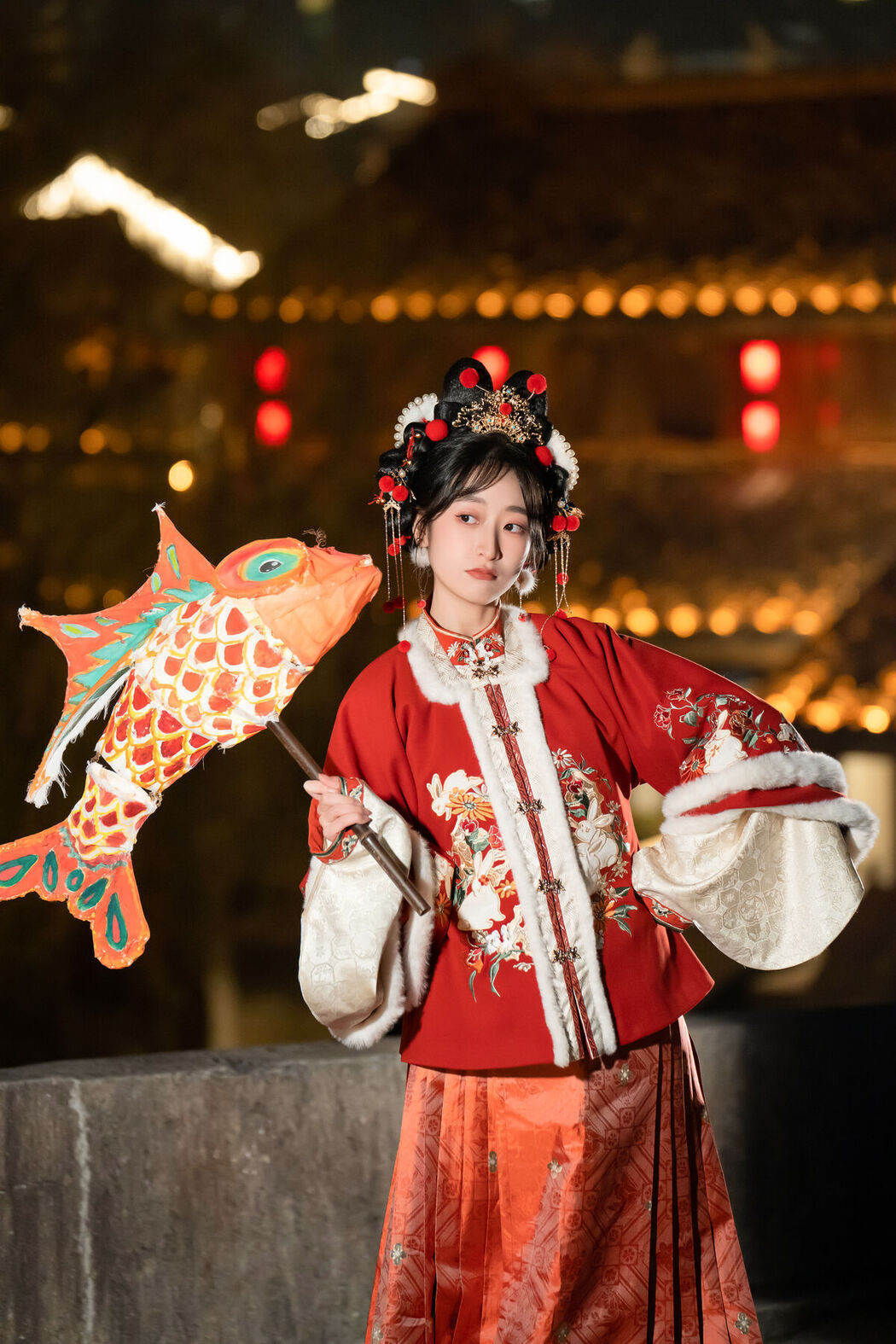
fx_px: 4181
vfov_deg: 18.3
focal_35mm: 112
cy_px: 672
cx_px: 448
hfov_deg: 12.2
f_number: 3.2
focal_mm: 112
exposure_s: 1/160
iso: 5000
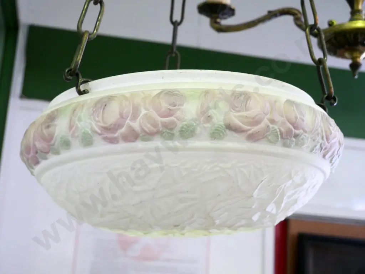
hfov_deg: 34.3
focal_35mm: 56
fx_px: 590
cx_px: 182
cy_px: 137
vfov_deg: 26.1
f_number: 5.6
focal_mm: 28
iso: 3200
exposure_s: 1/100
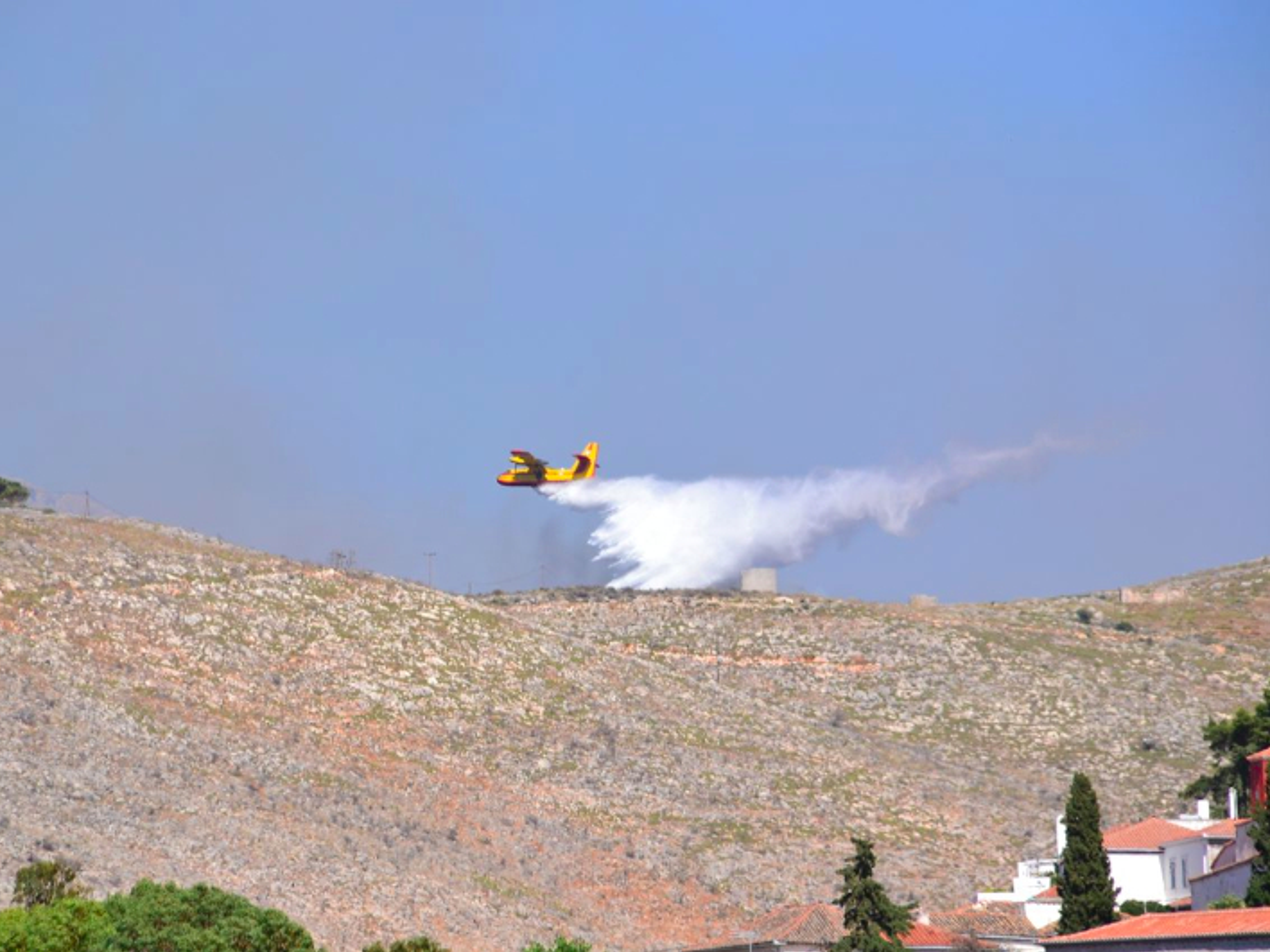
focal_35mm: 326
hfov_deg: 6.1
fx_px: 11960
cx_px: 556
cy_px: 476
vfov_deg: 4.6
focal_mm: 200
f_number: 11
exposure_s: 1/500
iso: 250
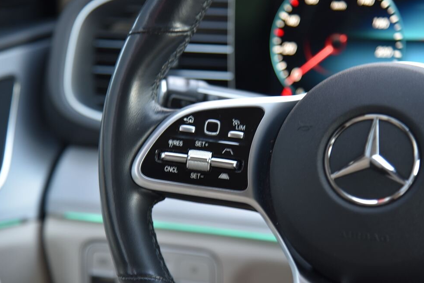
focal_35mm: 126
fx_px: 1484
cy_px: 140
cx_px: 210
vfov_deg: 10.9
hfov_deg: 16.3
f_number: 4
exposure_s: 1/10
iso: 500
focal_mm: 120
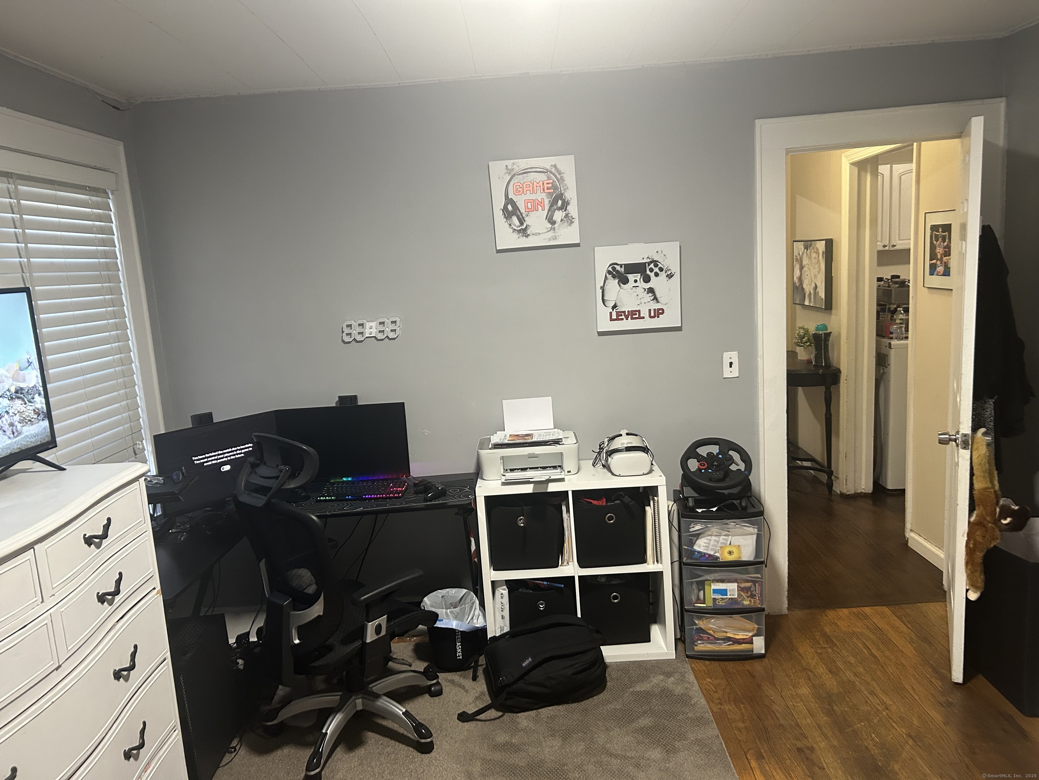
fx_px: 780
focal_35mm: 26
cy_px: 390
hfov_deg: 67.3
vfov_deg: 53.1
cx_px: 520
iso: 250
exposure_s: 1/60
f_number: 1.5
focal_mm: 5.7
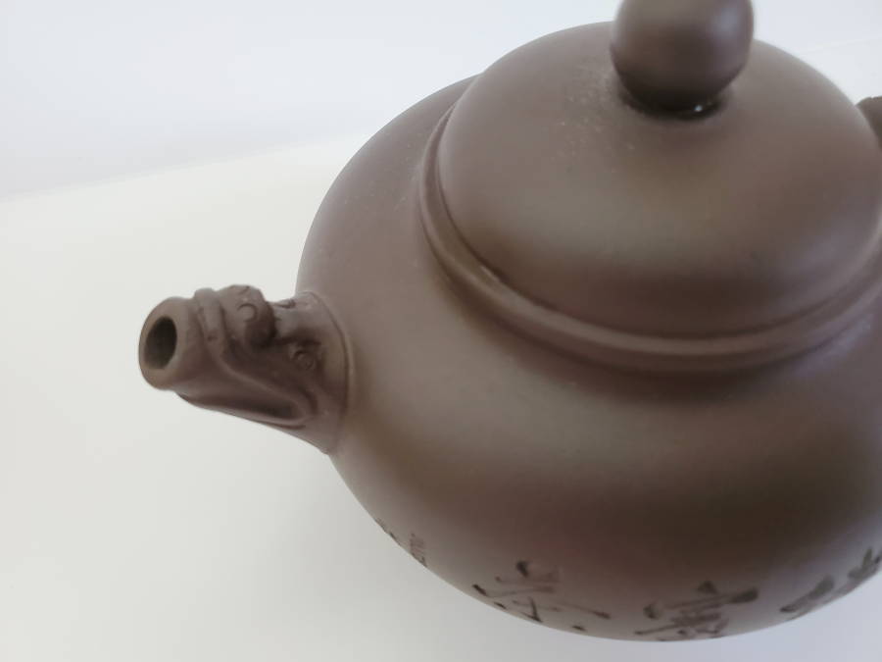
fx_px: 662
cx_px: 441
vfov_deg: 53.1
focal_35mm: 26
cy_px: 331
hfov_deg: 67.3
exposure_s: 1/60
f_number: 2.4
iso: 250
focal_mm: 4.3
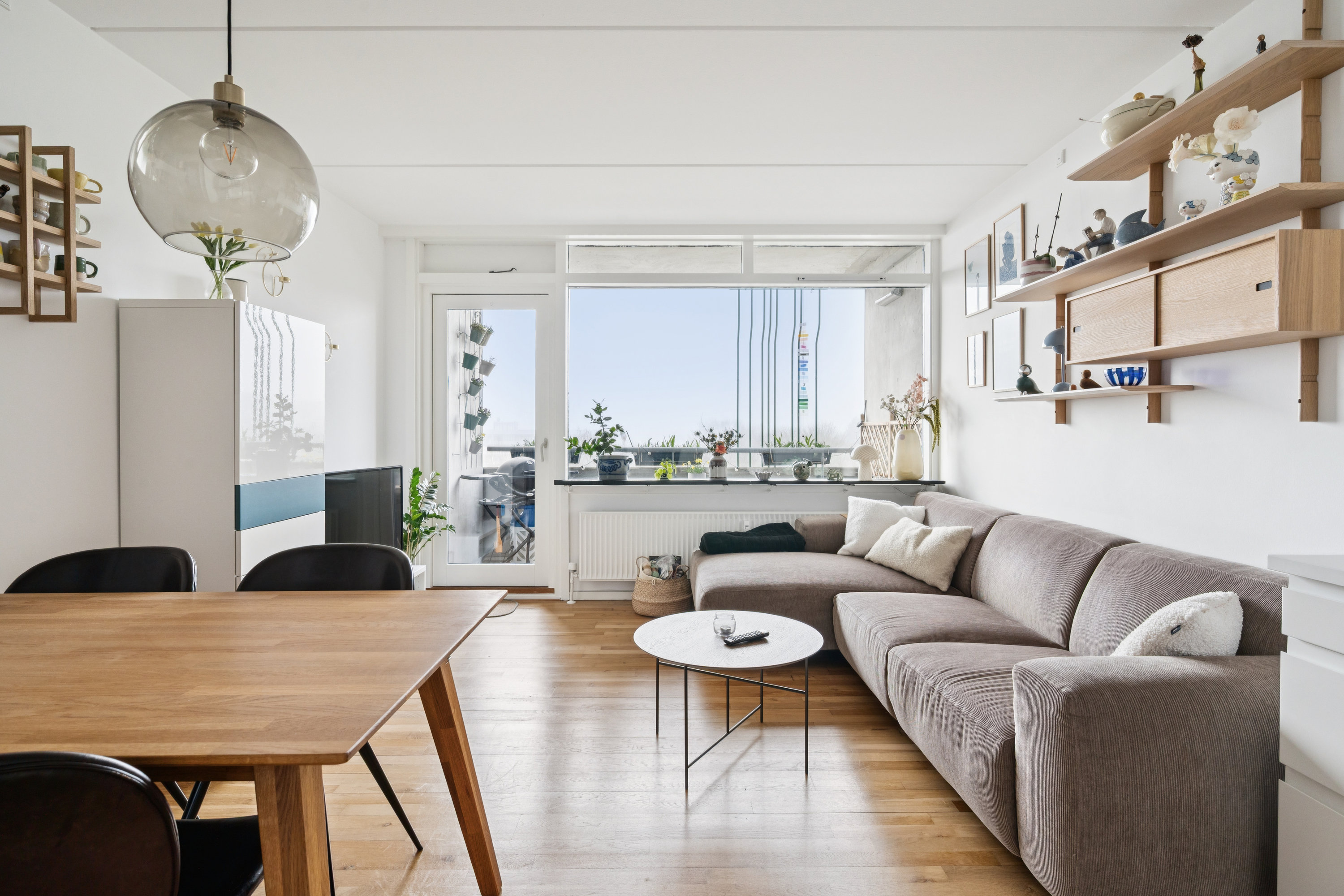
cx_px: 672
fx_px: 672
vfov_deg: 67.4
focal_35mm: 18
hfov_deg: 90.0
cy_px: 448
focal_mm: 18
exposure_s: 1/50
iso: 640
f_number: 9
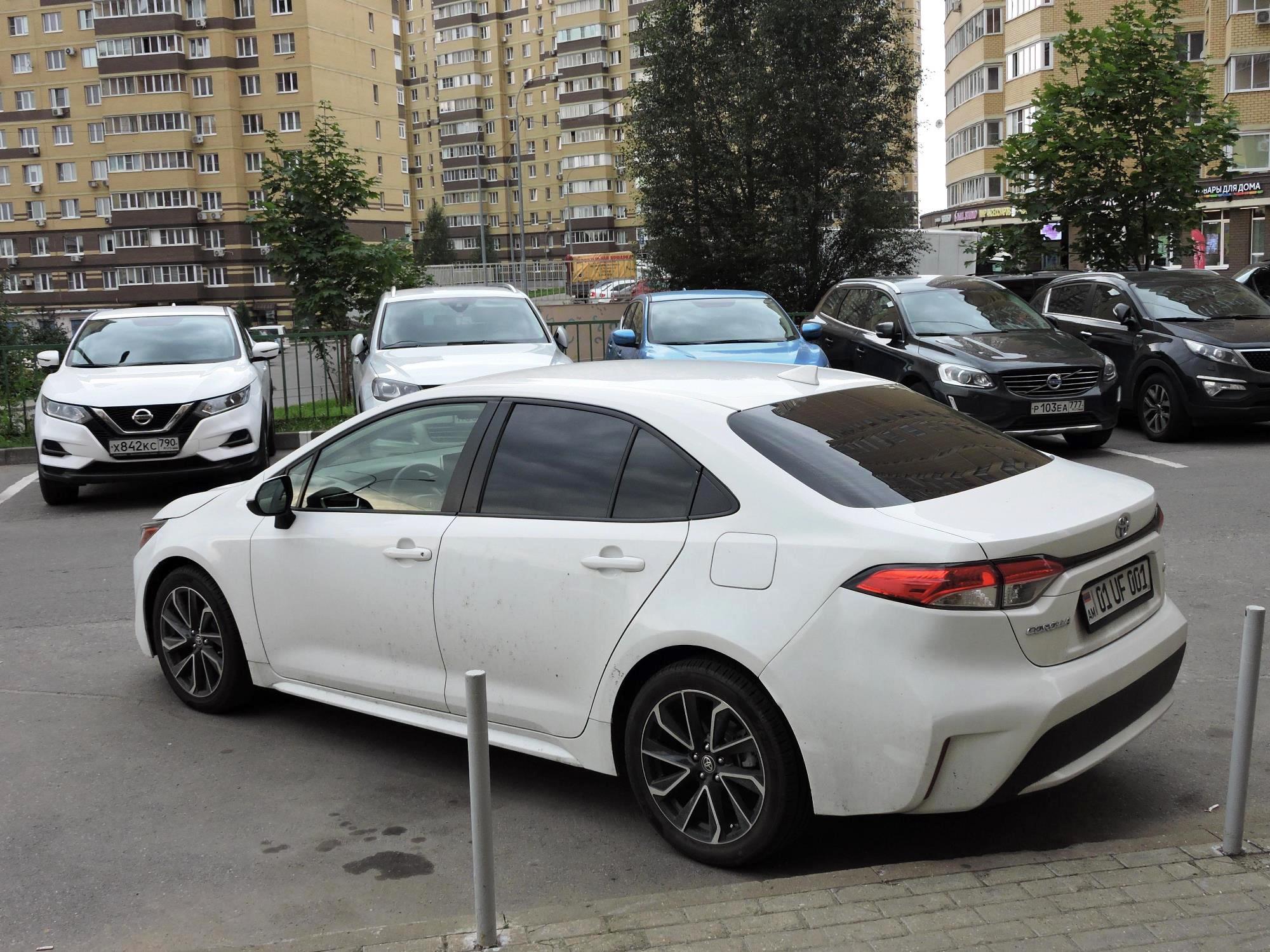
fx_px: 1284
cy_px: 476
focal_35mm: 35
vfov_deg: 40.7
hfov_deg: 52.6
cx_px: 635
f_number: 3.8
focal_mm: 6.3
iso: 100
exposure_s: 1/200
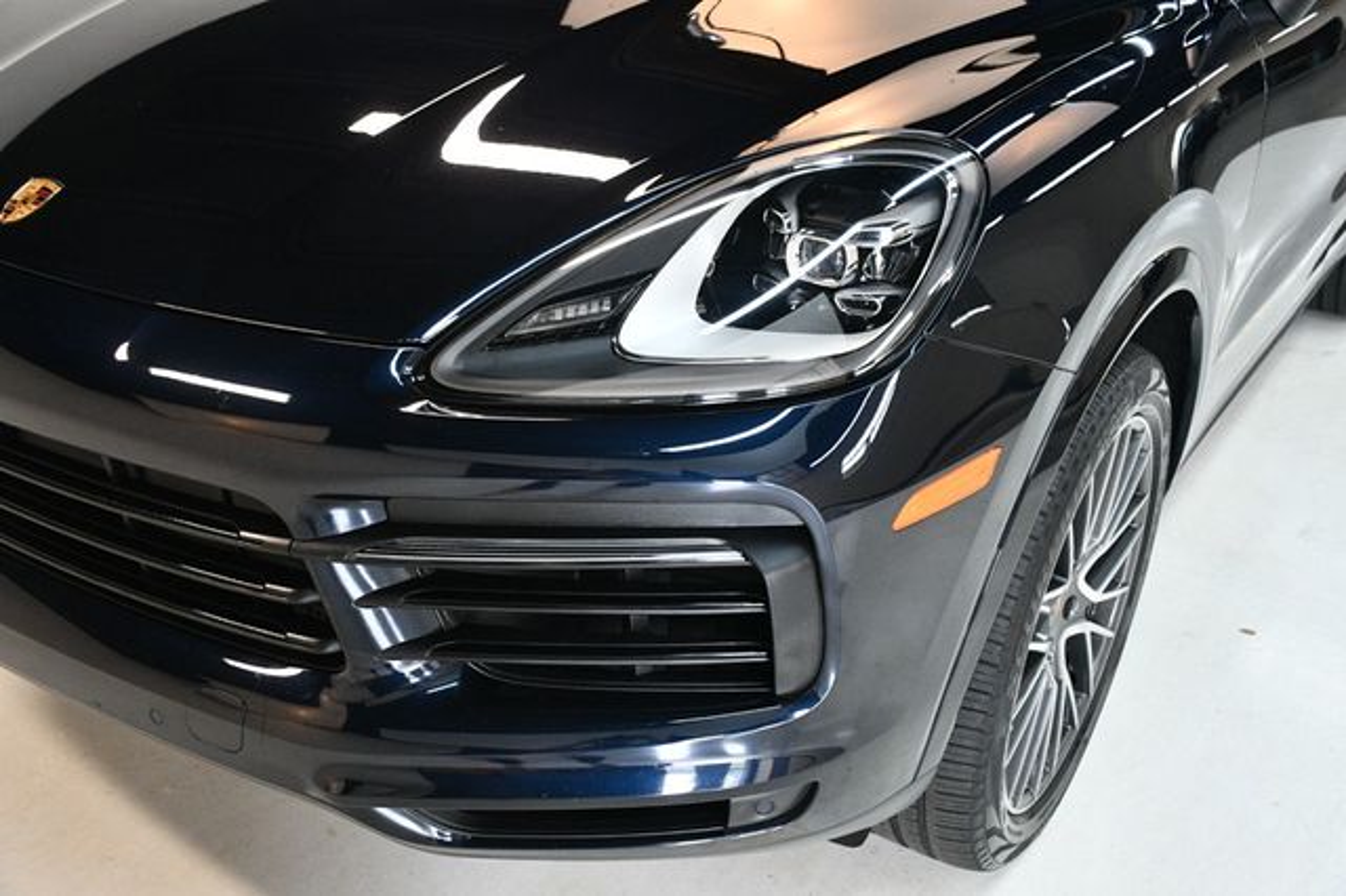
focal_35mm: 36
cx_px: 673
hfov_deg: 53.2
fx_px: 1345
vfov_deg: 36.8
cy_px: 448
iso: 1800
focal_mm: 24
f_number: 3.8
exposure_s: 1/125
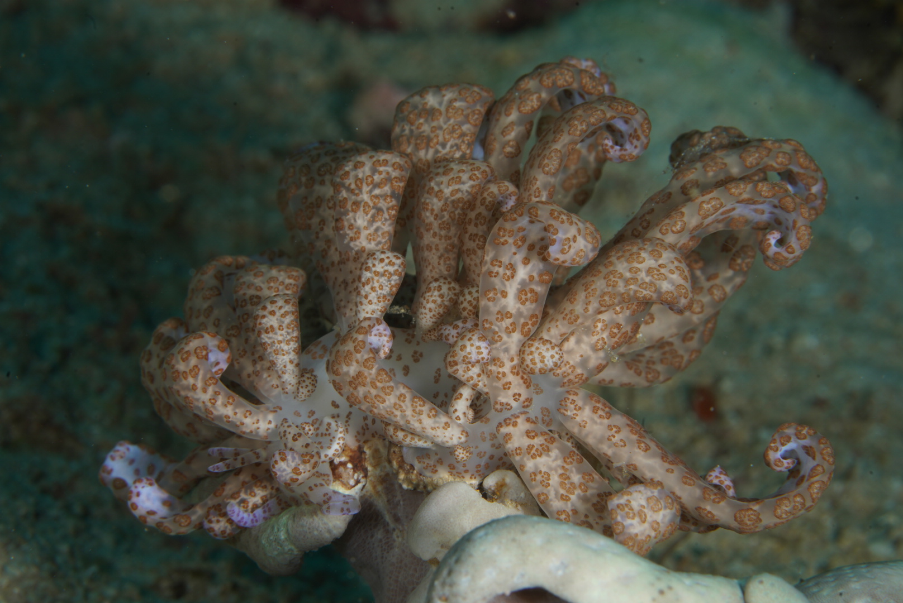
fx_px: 2259
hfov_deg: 22.6
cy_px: 302
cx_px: 452
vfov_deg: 15.2
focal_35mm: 90
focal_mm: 90
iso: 160
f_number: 18
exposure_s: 1/200
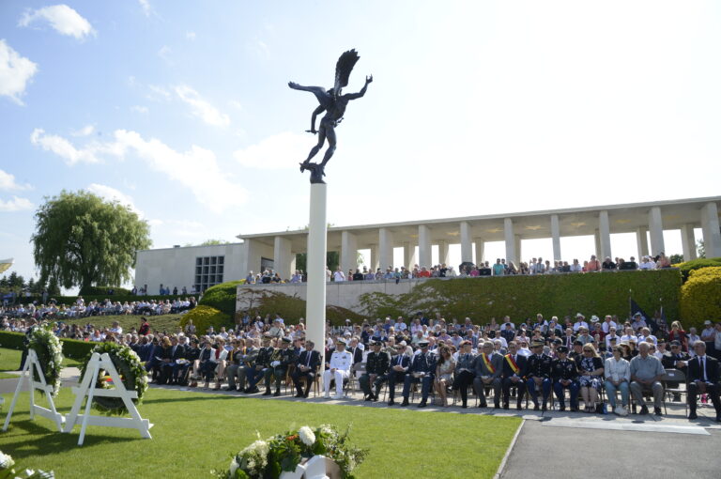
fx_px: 480
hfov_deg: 73.8
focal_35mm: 24
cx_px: 360
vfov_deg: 53.0
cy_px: 240
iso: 640
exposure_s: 1/640
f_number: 10
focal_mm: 24
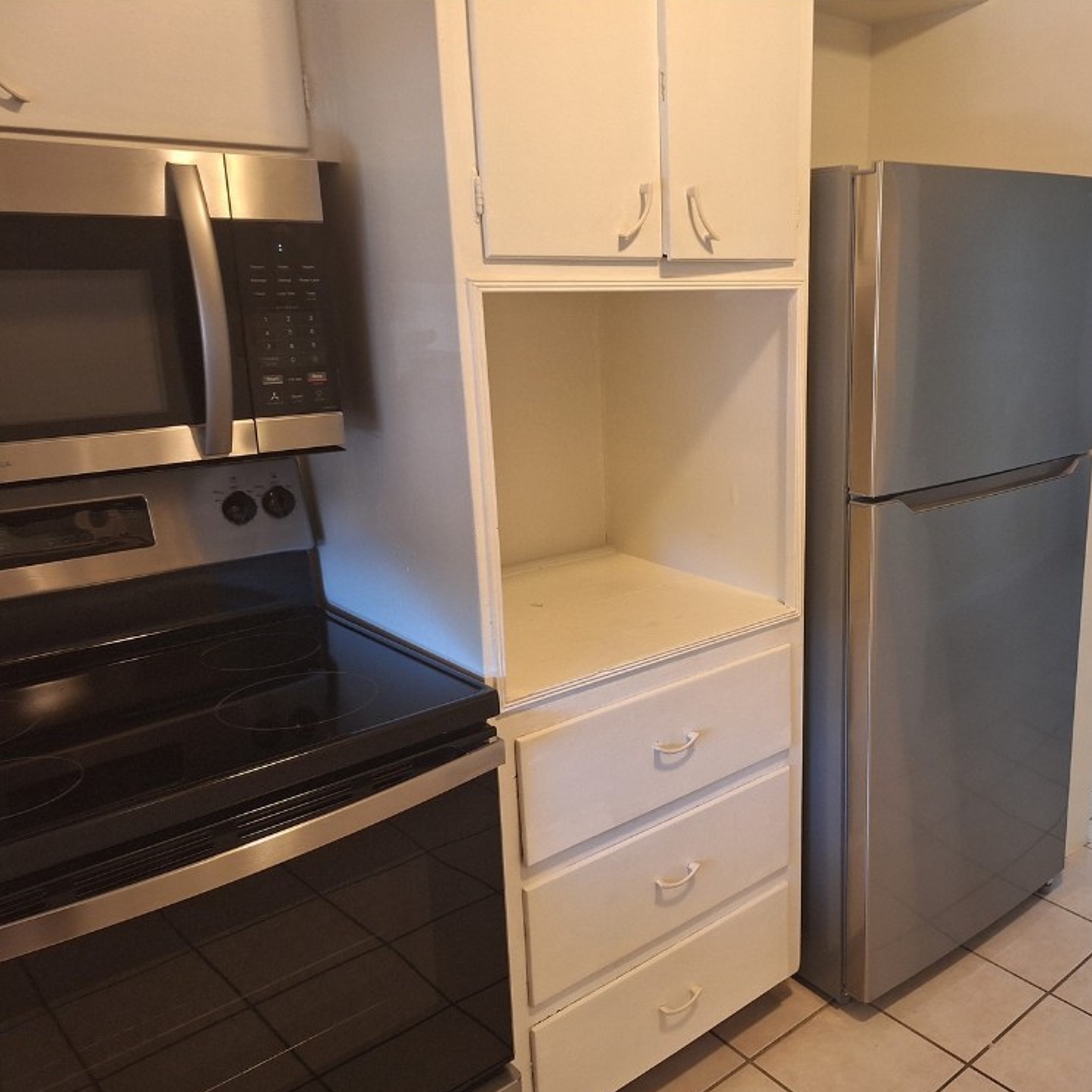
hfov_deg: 56.4
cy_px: 560
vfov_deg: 57.3
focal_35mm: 28
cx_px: 705
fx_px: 999
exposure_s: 1/40
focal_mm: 5.54
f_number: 1.8
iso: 200
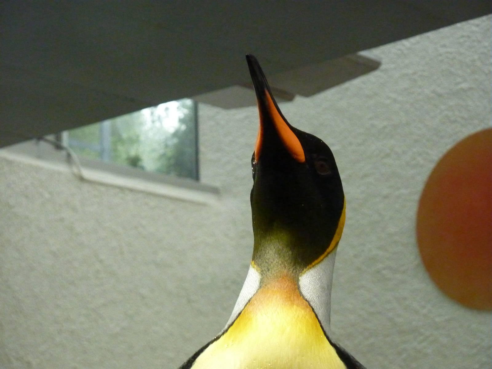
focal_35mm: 128
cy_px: 184
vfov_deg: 11.6
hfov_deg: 15.4
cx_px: 246
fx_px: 1819
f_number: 4.4
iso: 800
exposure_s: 1/125
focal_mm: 21
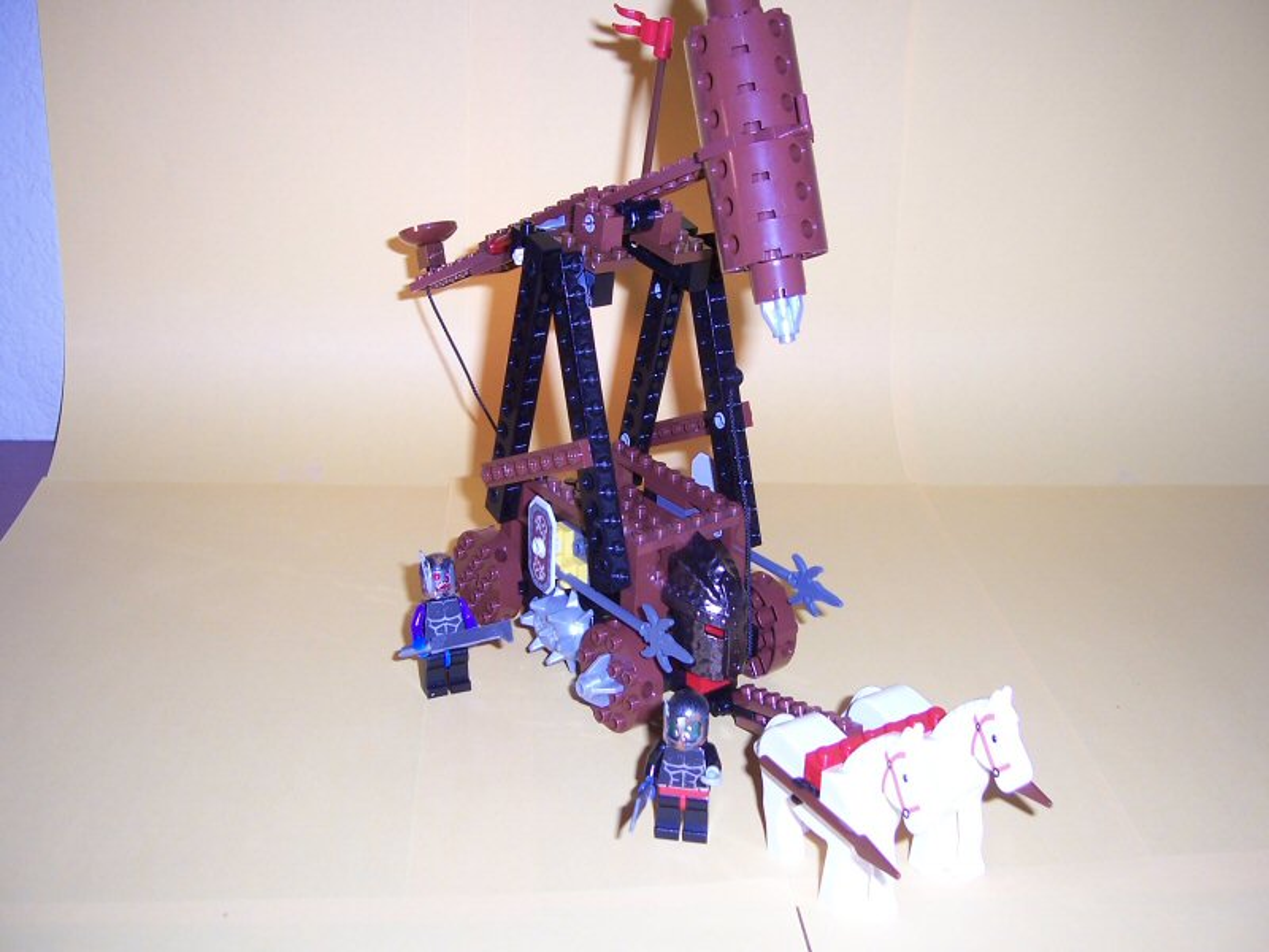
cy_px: 476
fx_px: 1320
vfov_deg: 39.7
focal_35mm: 36
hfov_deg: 51.4
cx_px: 634
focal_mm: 6
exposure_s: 1/60
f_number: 3
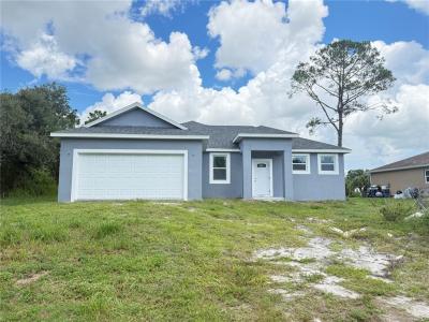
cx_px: 214
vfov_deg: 56.8
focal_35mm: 24
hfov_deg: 71.6
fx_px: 297
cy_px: 161
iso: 100
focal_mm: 6.76
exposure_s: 1/1337
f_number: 1.78
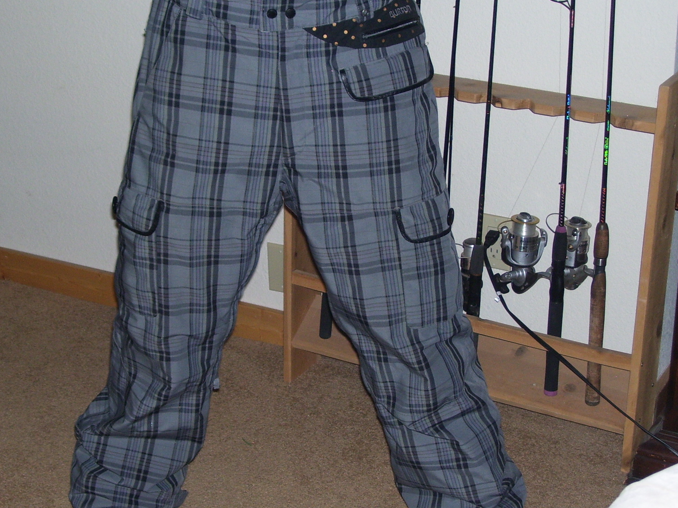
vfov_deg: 19.6
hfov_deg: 26.0
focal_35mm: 75
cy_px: 239
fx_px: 1469
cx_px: 284
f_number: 3.4
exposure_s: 1/60
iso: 125
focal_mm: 9.4
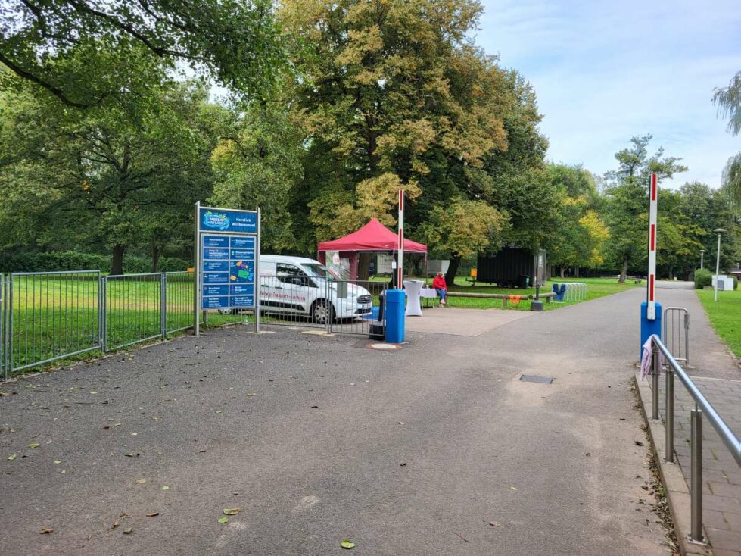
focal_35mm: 26
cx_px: 370
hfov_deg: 67.3
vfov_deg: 53.1
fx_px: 556
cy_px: 278
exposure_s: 1/440
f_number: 1.8
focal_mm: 5.4
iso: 40
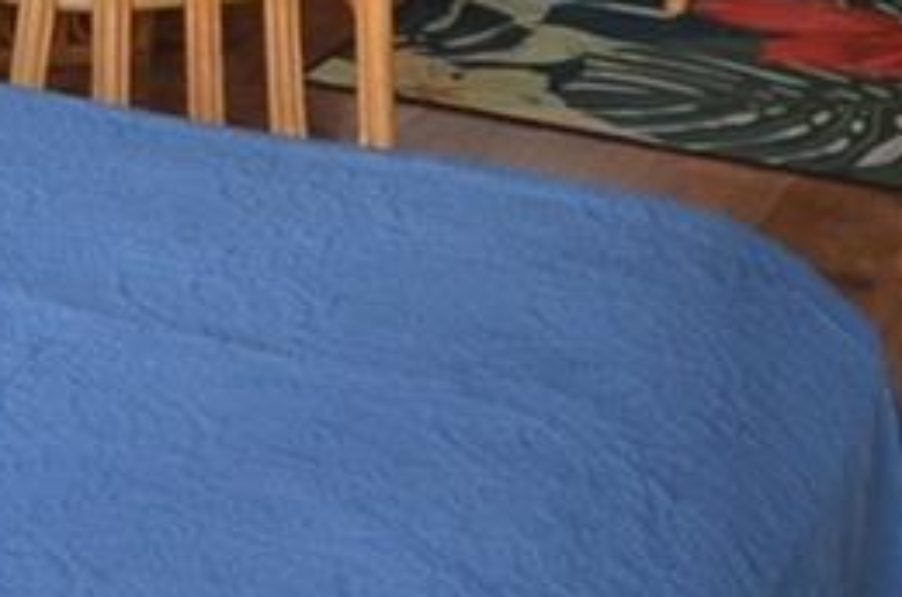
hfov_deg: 14.4
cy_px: -384
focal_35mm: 120
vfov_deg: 10.8
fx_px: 3001
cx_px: -878
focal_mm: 13
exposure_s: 1/60
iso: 450
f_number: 4.5
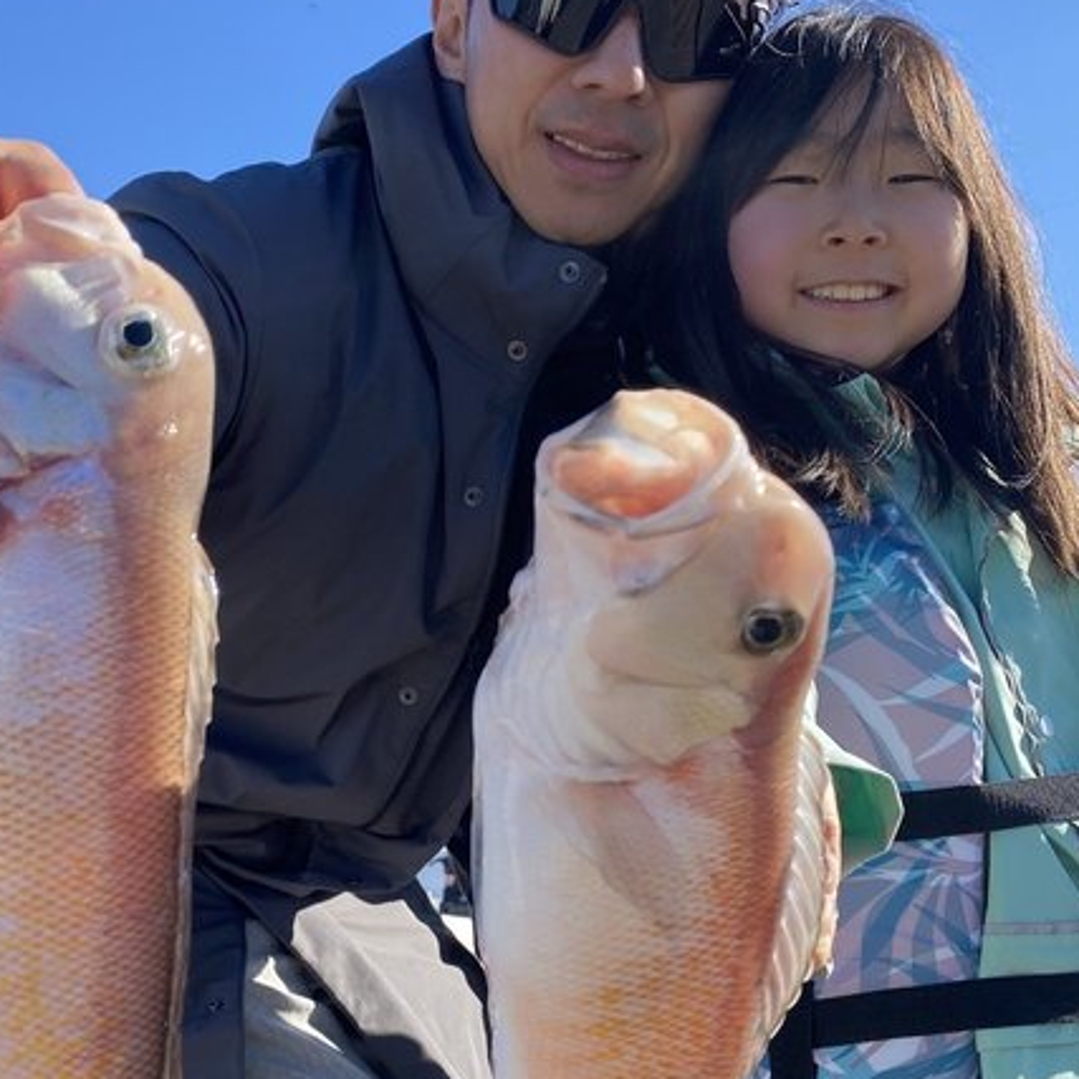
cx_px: 447
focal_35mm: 46
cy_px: 763
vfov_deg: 36.2
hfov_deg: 36.7
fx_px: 1622
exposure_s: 1/1093
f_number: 1.8
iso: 32
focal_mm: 4.25
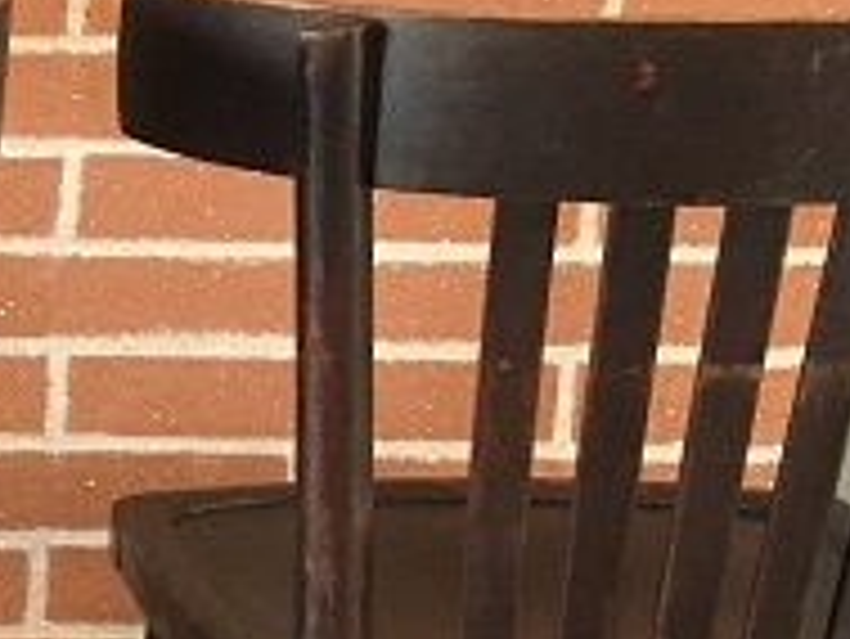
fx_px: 3047
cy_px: 754
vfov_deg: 11.7
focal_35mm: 124
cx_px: -488
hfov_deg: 14.6
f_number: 2.2
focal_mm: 4.15
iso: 250
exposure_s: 1/33
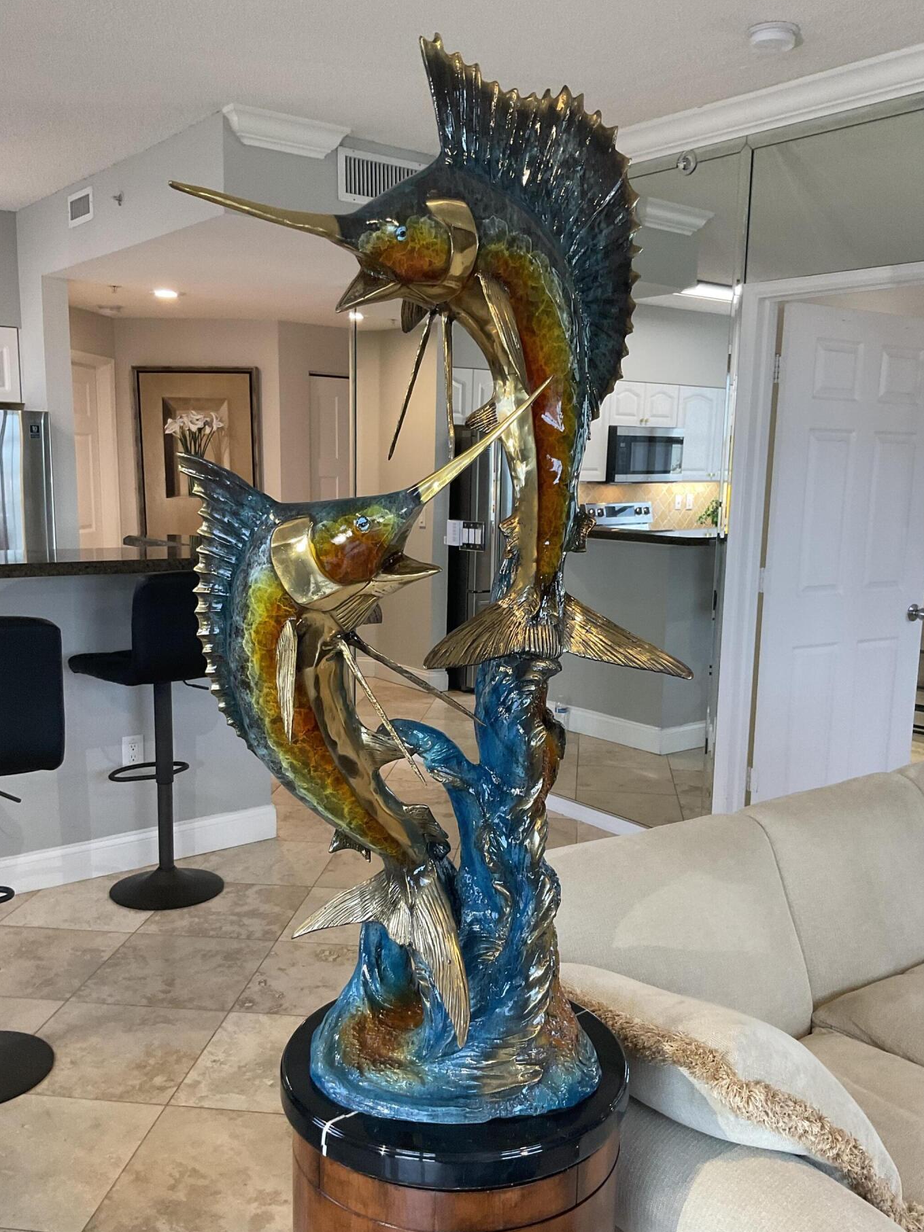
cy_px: 669
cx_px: 464
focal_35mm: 32
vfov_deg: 56.7
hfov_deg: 44.1
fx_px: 1139
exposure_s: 1/60
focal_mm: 3
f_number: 1.8
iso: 80
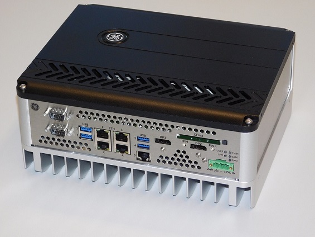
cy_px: 118
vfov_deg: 12.9
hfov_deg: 17.1
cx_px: 158
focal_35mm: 115
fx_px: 1047
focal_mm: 20.3
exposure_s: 1/60
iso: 200
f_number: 4.8
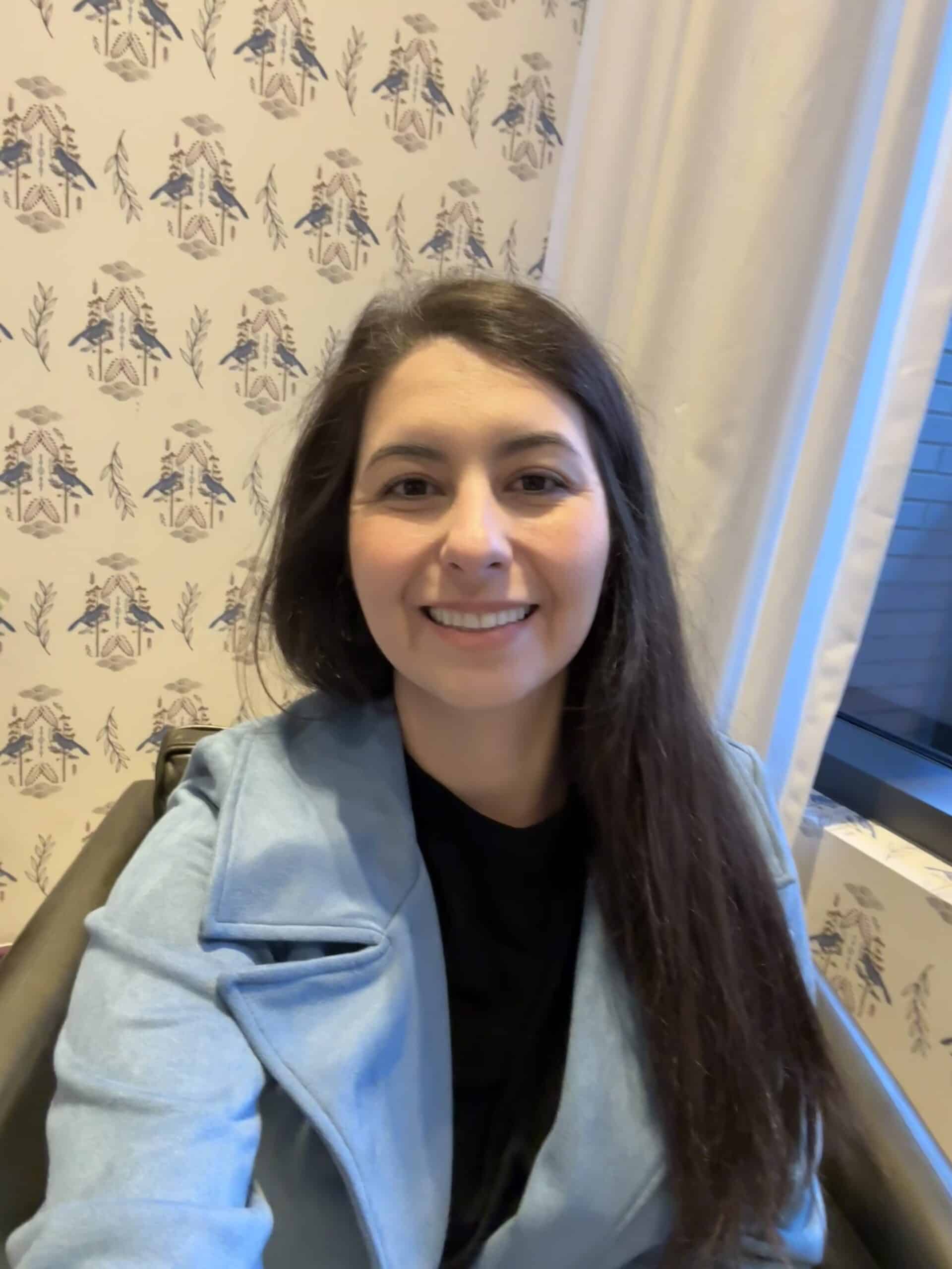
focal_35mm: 23
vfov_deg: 73.9
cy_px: 634
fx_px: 843
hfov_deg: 58.9
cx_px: 476
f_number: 1.9
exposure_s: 1/40
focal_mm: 2.69
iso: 320
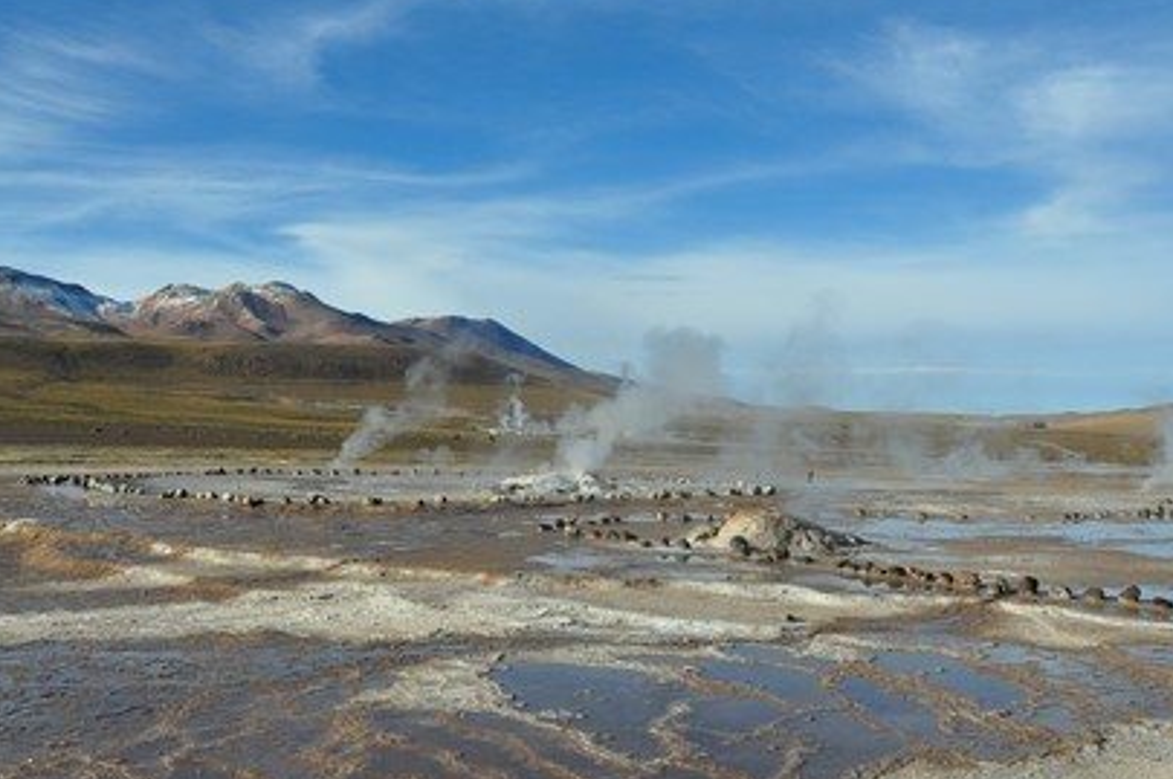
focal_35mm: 40
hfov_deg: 48.4
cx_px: 655
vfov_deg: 33.3
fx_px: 1302
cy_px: 445
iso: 200
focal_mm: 18
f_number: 10
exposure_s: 1/250
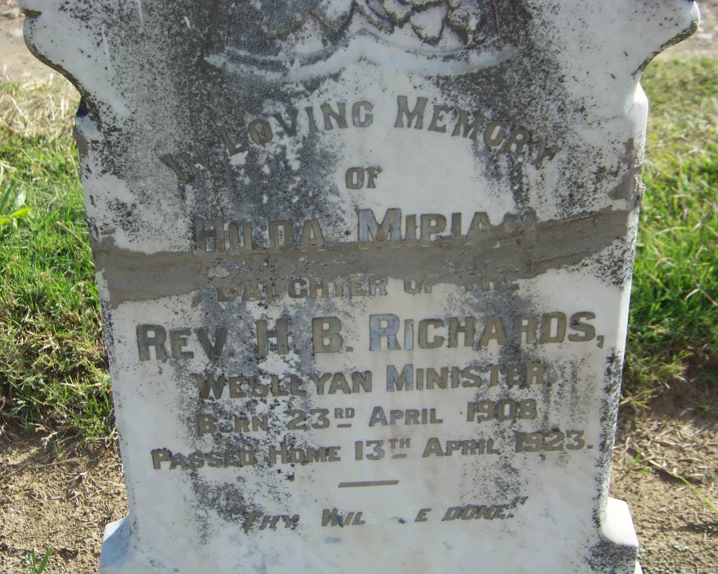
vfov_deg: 23.1
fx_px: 1403
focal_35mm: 66
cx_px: 347
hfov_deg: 28.7
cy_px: 282
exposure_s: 1/500
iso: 64
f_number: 3.2
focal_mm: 10.5
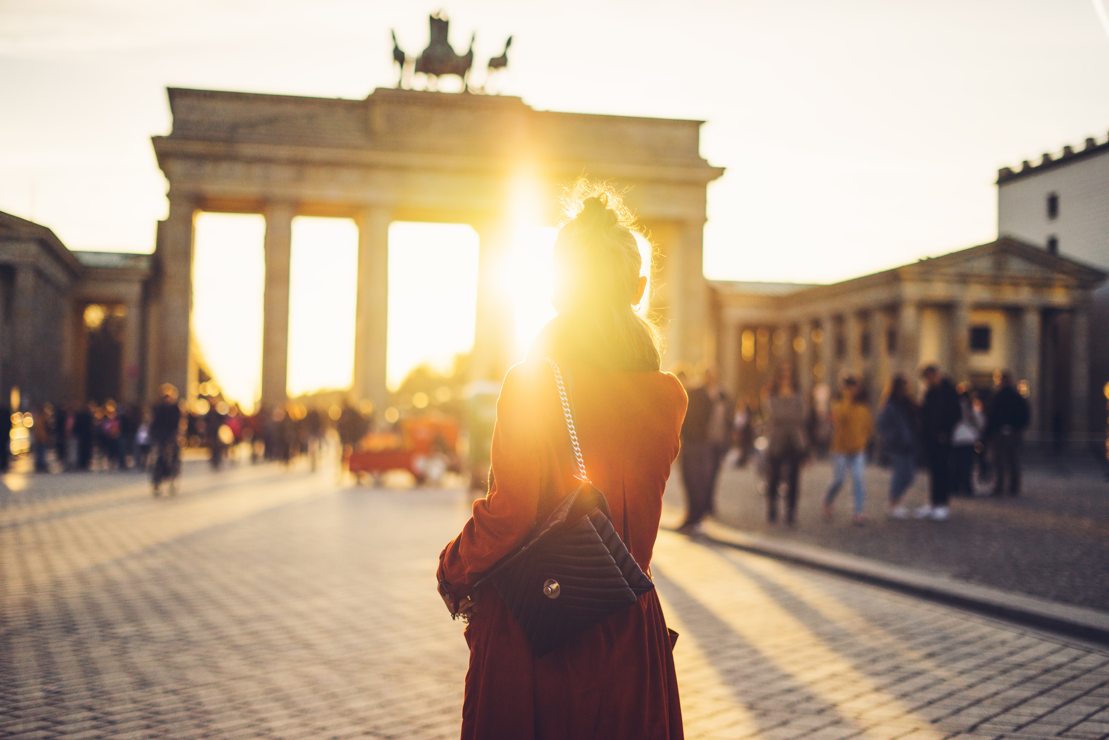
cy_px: 370
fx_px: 1541
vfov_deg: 27.0
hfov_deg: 39.6
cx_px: 554
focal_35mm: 50
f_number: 1.8
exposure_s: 1/8000
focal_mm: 50
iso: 500
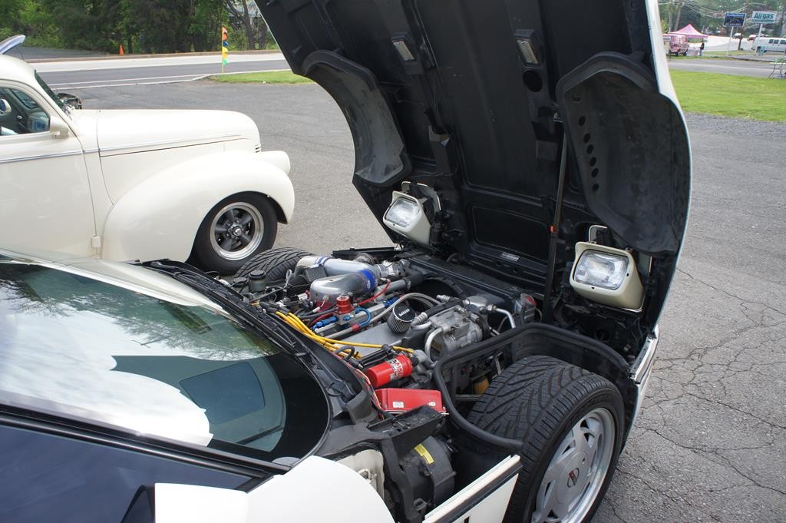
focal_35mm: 27
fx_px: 589
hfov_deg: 67.4
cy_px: 262
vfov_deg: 47.9
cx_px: 393
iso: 200
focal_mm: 18
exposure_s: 1/160
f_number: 7.1
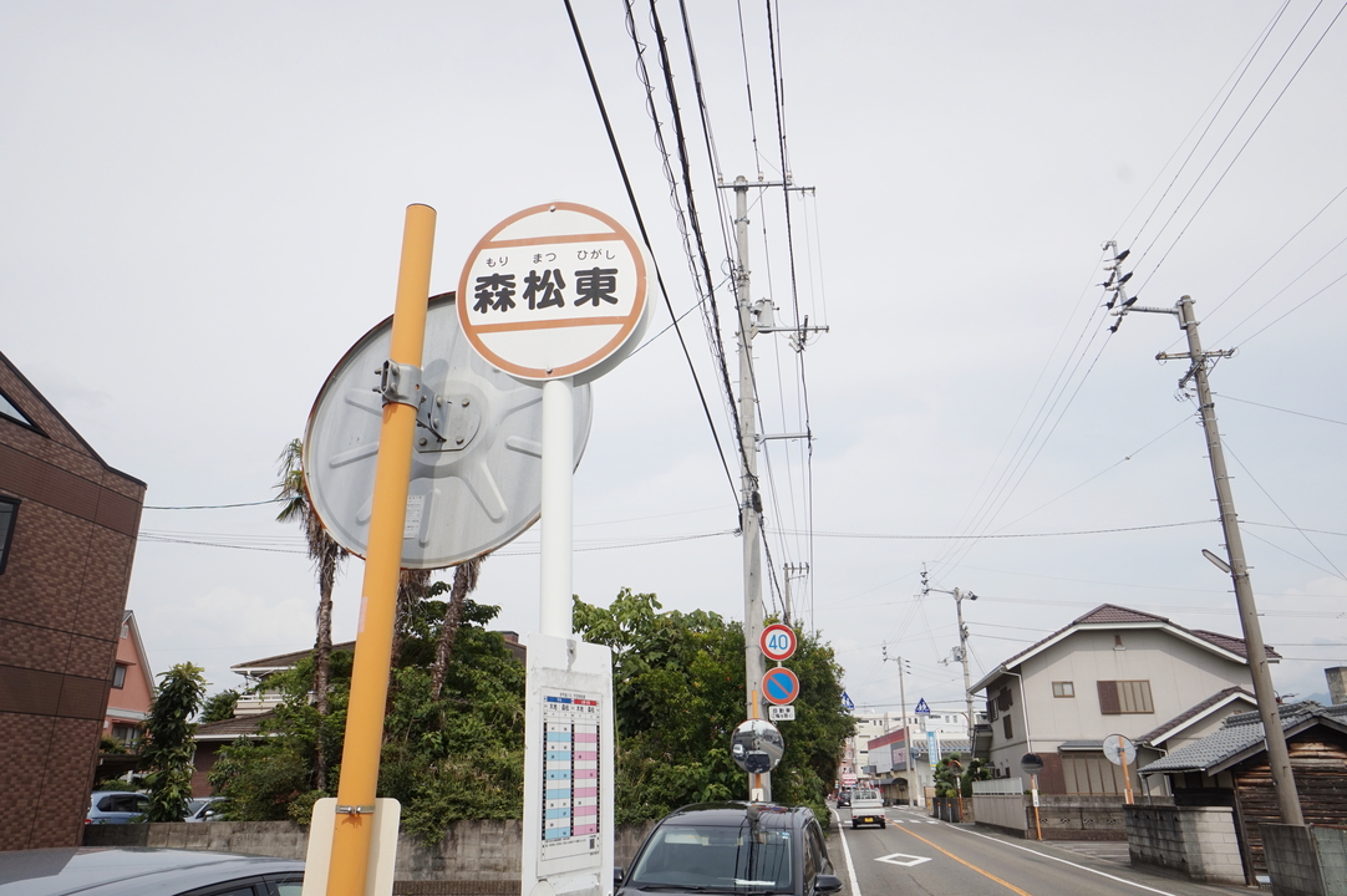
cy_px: 448
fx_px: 1010
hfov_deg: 67.4
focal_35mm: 27
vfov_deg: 47.9
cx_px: 674
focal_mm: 18
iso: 100
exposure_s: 1/200
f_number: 11
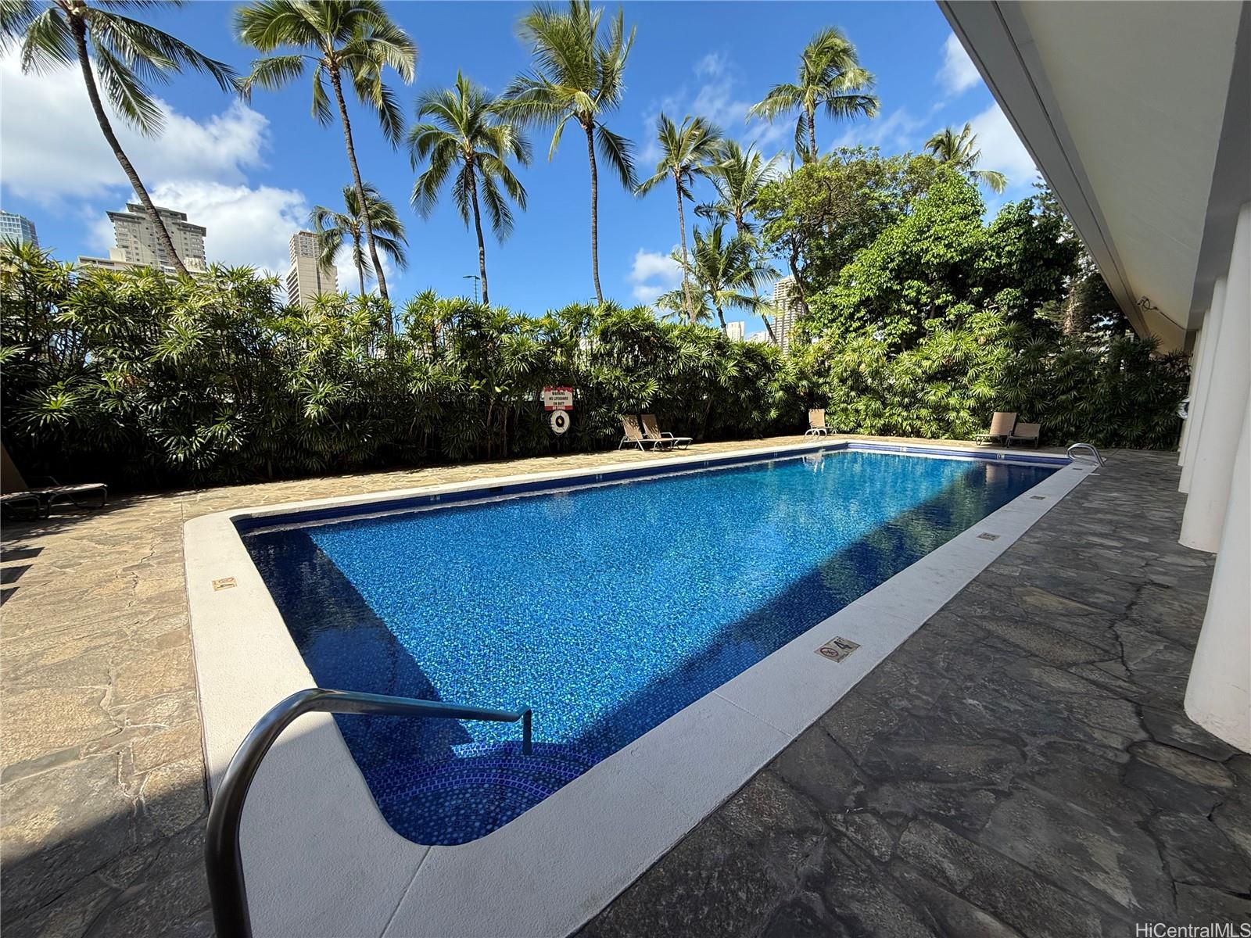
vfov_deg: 85.7
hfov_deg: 102.1
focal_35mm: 14
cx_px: 626
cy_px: 469
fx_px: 506
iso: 50
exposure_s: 1/928
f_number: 2.2
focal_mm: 2.22
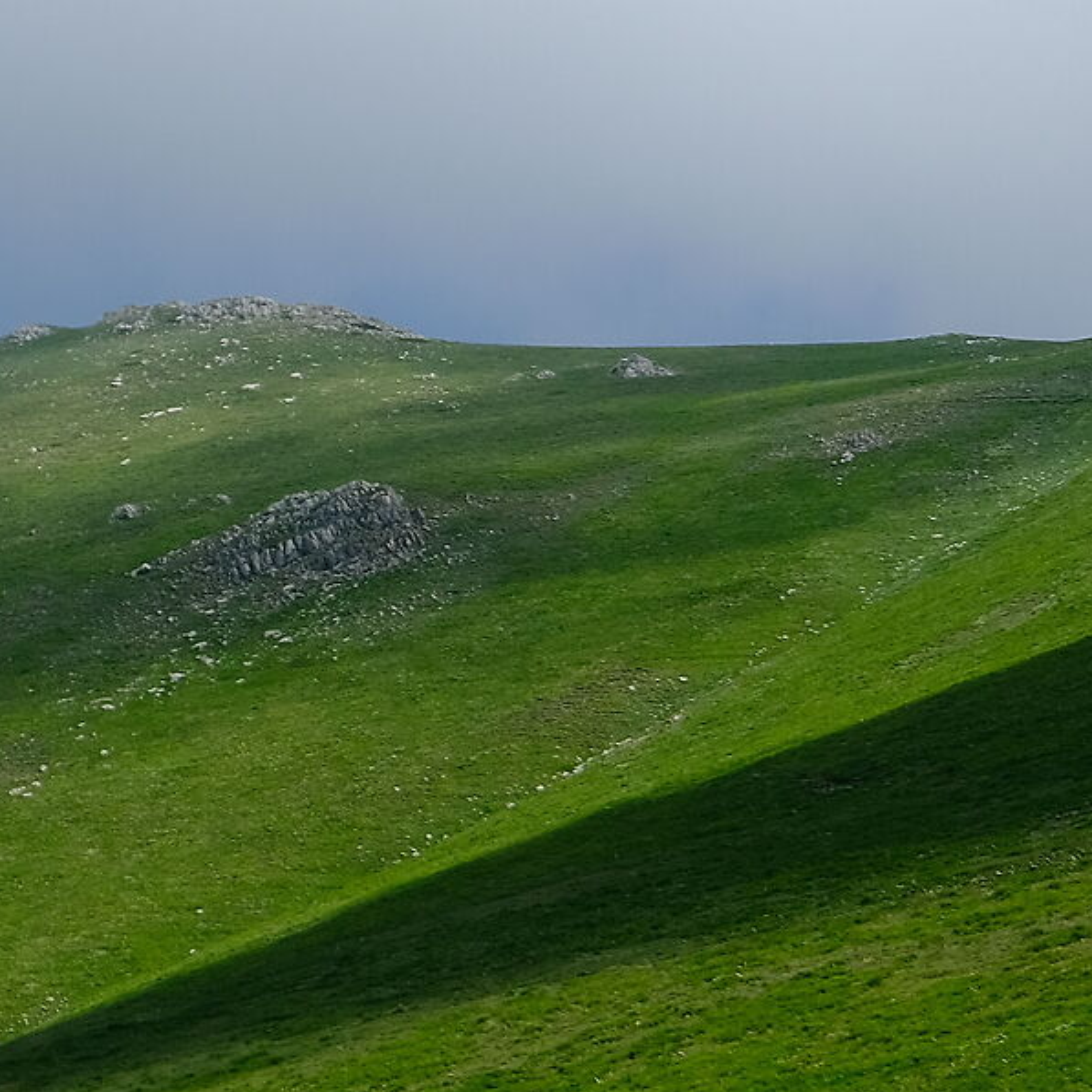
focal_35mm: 123
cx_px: -717
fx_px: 4390
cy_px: 408
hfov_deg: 13.1
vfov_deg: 14.2
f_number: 7.1
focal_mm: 24
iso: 200
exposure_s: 1/250
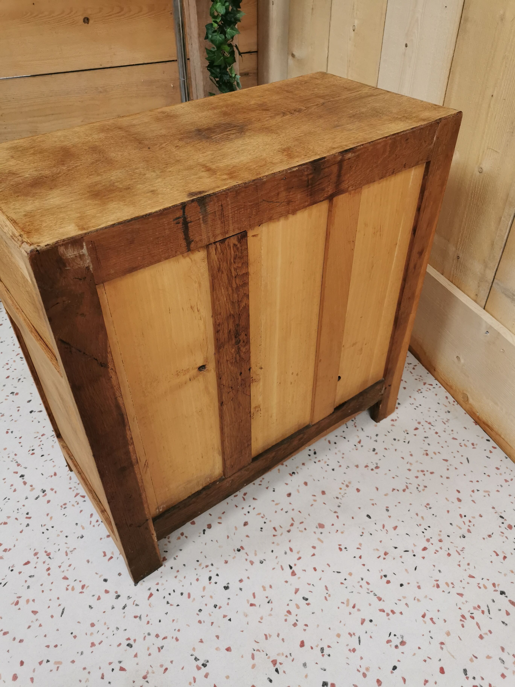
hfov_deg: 51.4
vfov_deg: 65.3
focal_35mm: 27
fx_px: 536
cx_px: 258
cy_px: 344
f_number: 1.8
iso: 160
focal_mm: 5.58
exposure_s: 1/100
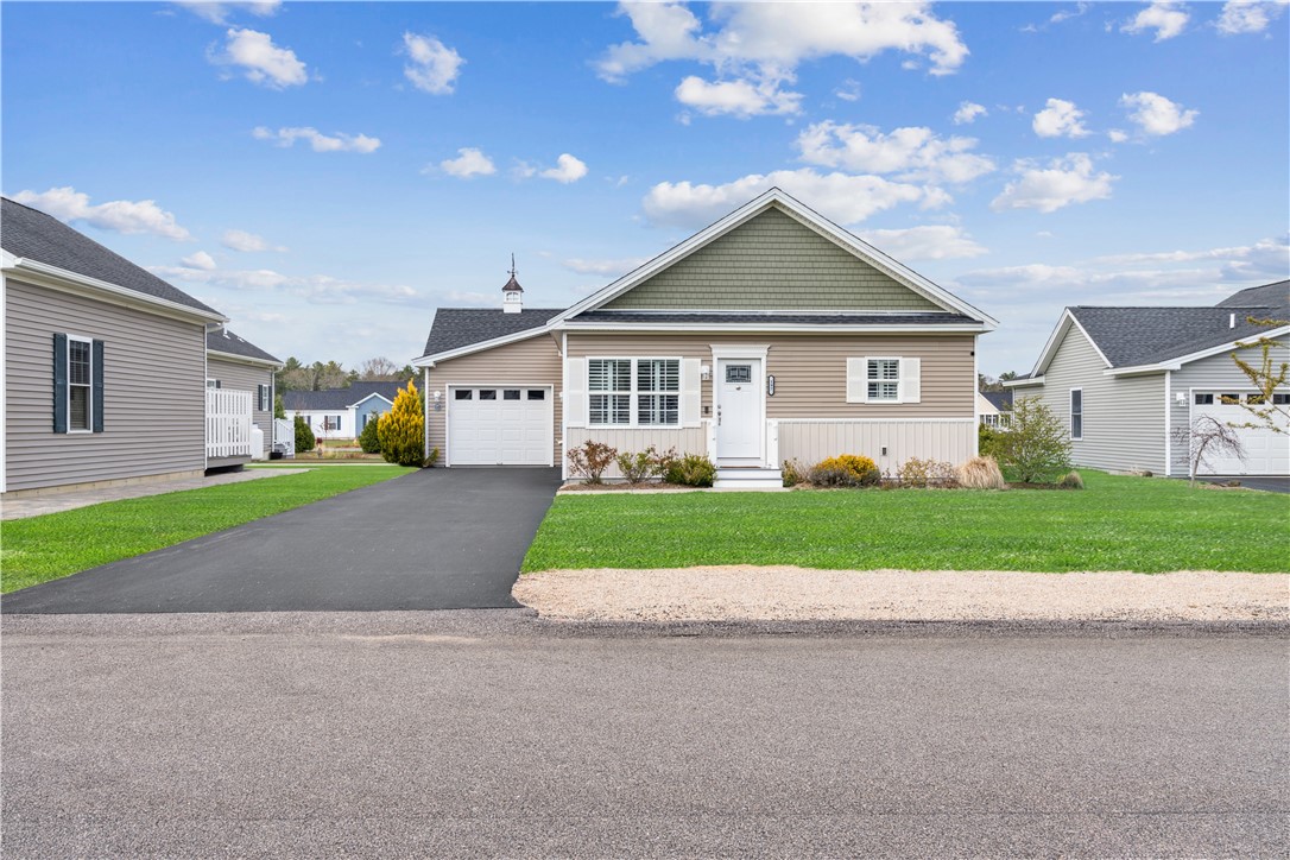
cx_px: 645
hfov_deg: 61.9
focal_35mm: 30
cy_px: 430
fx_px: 1075
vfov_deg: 43.6
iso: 100
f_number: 7.1
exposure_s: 1/125
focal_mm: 20
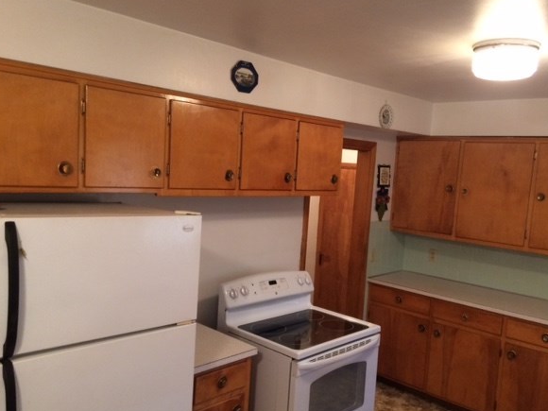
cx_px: 294
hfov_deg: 56.8
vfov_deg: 44.1
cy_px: 219
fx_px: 507
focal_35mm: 32
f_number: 2.2
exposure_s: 1/30
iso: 250
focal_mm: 4.15
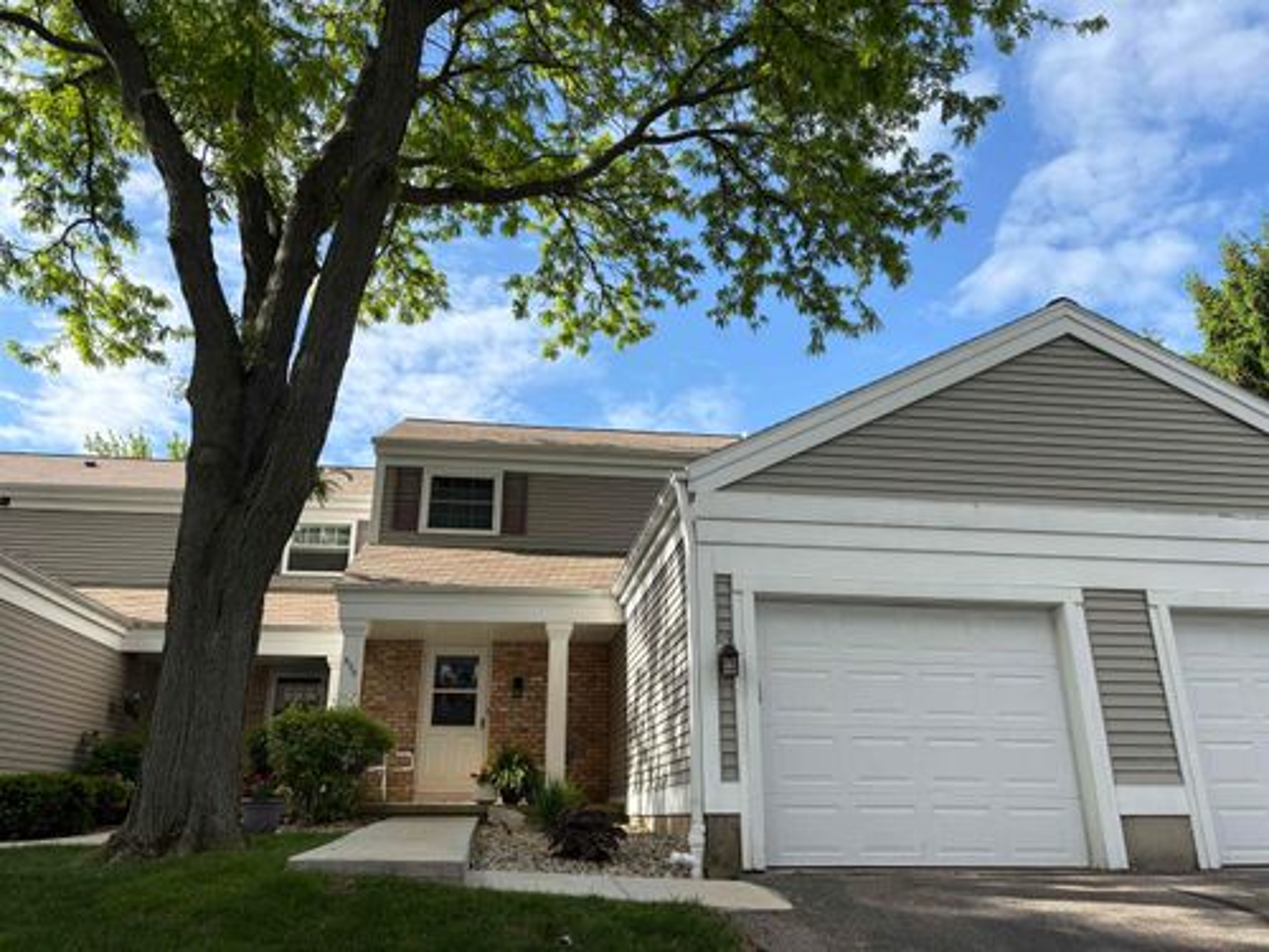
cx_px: 634
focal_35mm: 26
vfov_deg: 53.1
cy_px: 476
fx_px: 953
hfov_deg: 67.3
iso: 50
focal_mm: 6
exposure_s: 1/2012
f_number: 1.6
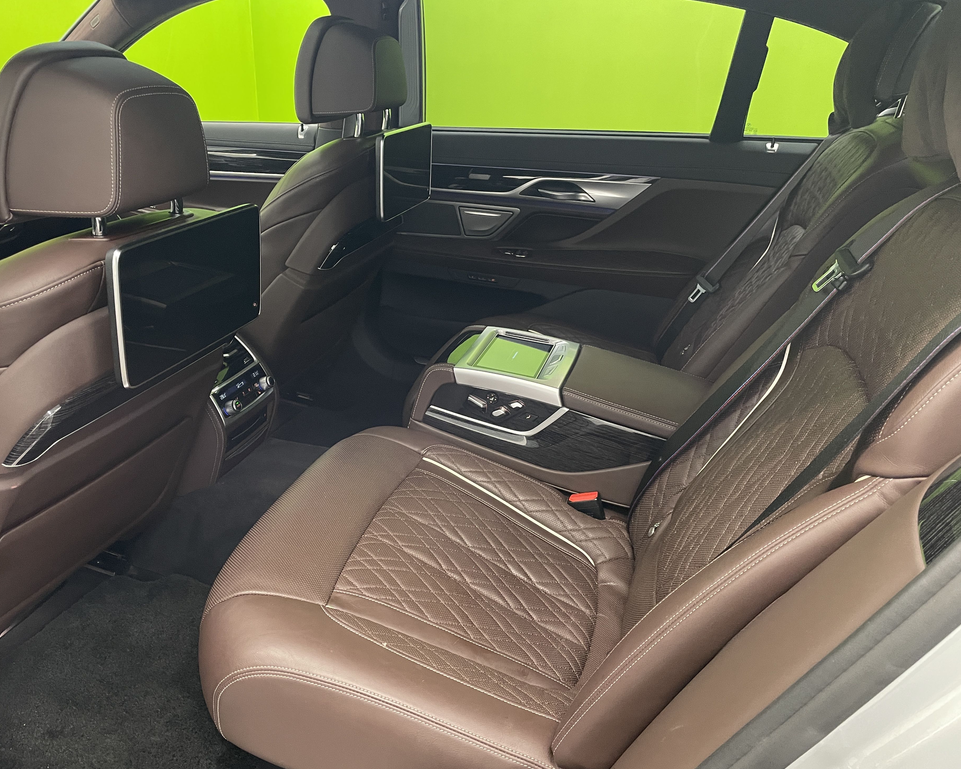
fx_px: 796
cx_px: 440
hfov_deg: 62.1
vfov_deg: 51.5
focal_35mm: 28
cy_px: 391
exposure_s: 1/50
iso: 200
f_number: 1.6
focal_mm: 4.2
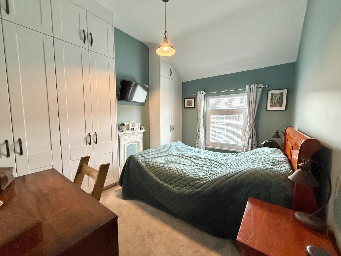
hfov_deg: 102.1
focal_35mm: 14
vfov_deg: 85.7
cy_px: 128
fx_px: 138
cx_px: 170
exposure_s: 1/78
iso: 400
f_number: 2.2
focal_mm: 2.22
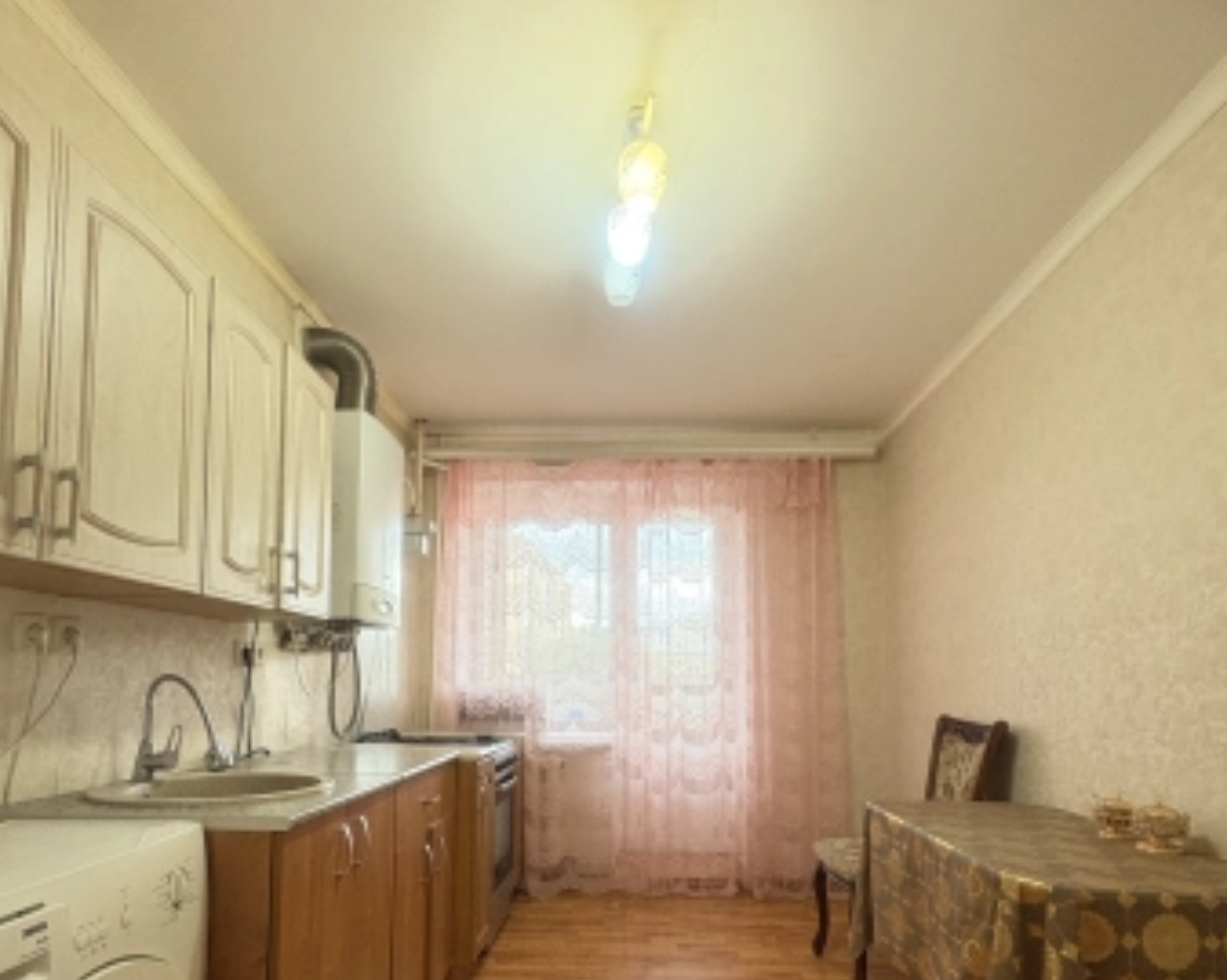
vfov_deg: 68.8
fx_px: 689
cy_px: 652
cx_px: 592
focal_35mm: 19
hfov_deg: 83.3
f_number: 2.2
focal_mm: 2.22
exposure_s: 1/50
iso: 400
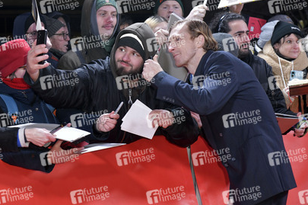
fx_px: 667
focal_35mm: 78
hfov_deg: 26.0
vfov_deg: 17.4
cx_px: 146
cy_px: 100
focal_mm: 70
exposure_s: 1/200
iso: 1600
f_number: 5.6
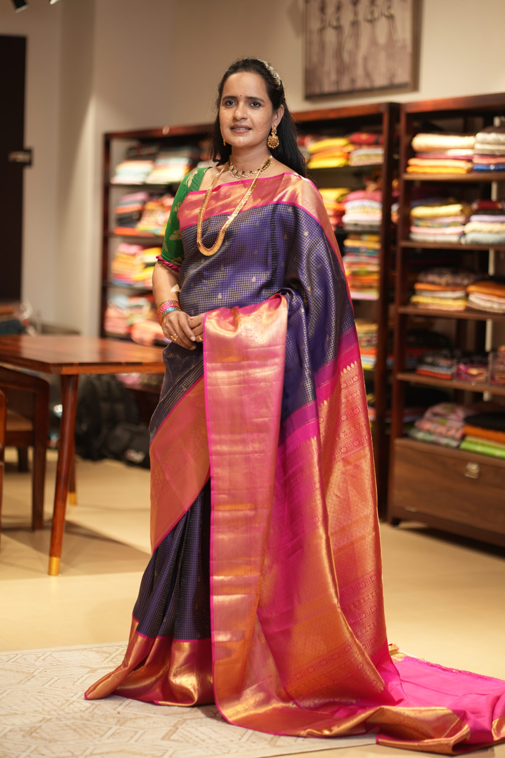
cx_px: 252
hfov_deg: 16.1
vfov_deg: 23.9
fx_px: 1788
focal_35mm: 85
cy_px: 379
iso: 400
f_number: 1.8
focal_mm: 85
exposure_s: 1/200
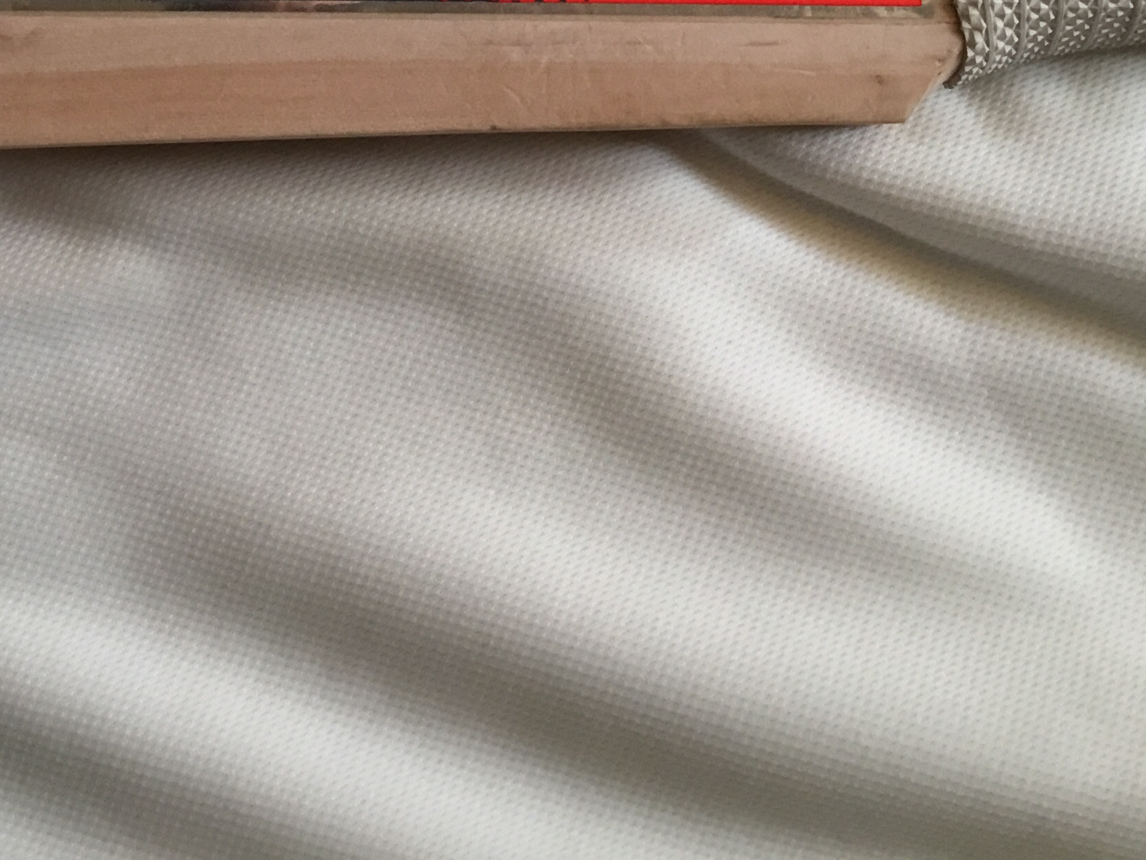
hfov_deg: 31.4
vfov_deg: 23.1
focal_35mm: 61
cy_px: 17
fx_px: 2019
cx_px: 363
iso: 100
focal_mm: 3.3
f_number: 2.4
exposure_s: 1/33
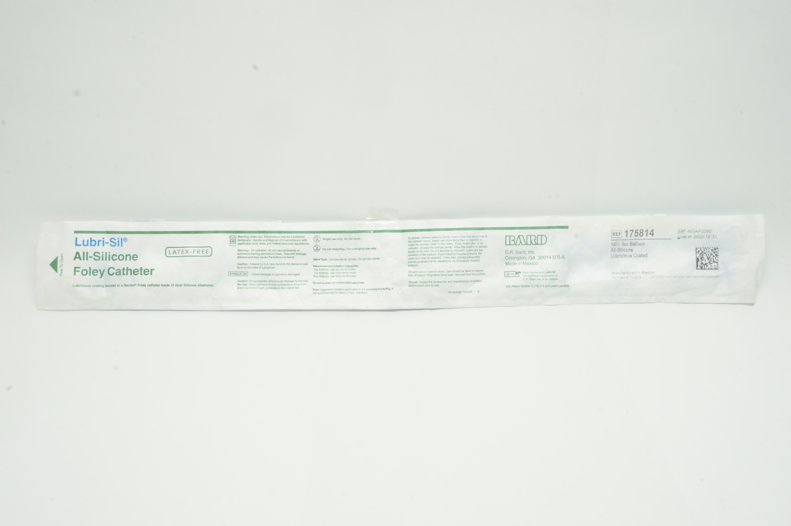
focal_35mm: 38
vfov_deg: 35.4
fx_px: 823
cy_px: 263
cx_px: 396
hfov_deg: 51.3
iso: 400
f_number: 22
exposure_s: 1/4
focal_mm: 25
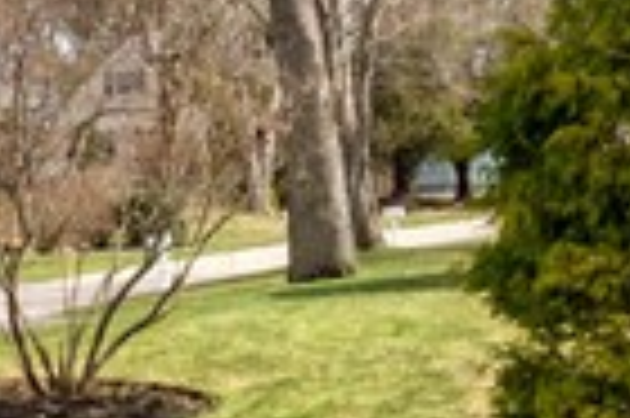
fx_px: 2167
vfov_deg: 11.0
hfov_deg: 14.9
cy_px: 351
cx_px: -414
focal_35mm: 124
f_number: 22
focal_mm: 16
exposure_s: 1/15
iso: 100
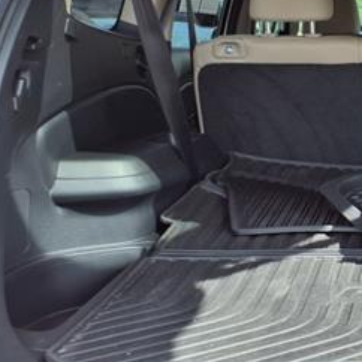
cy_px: 109
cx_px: 447
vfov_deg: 27.1
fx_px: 745
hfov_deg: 24.4
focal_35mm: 63
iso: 40
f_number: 1.9
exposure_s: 1/303
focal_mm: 3.58
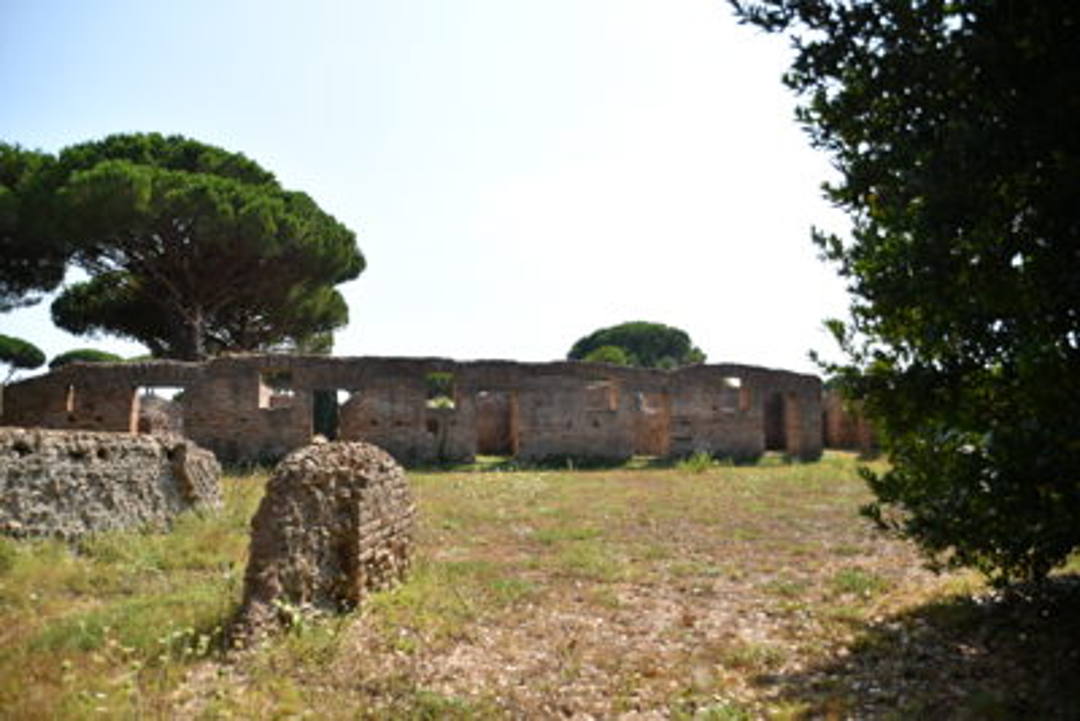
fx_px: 720
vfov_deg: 53.2
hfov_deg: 73.7
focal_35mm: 24
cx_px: 540
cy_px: 360
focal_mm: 16
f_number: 3.5
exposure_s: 1/1000
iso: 100
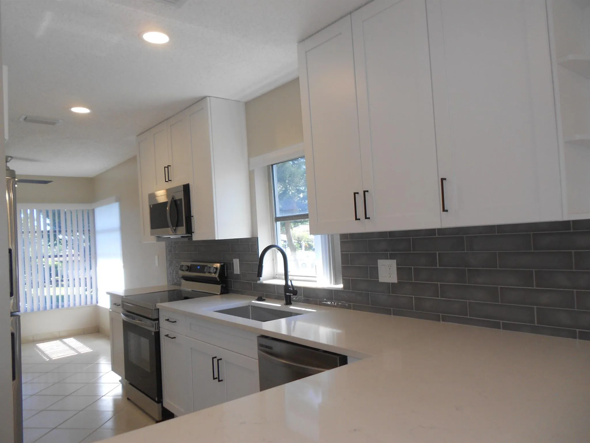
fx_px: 443
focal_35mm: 26
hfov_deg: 67.3
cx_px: 295
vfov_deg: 53.1
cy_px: 222
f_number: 3.2
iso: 80
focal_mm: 4.6
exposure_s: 1/50
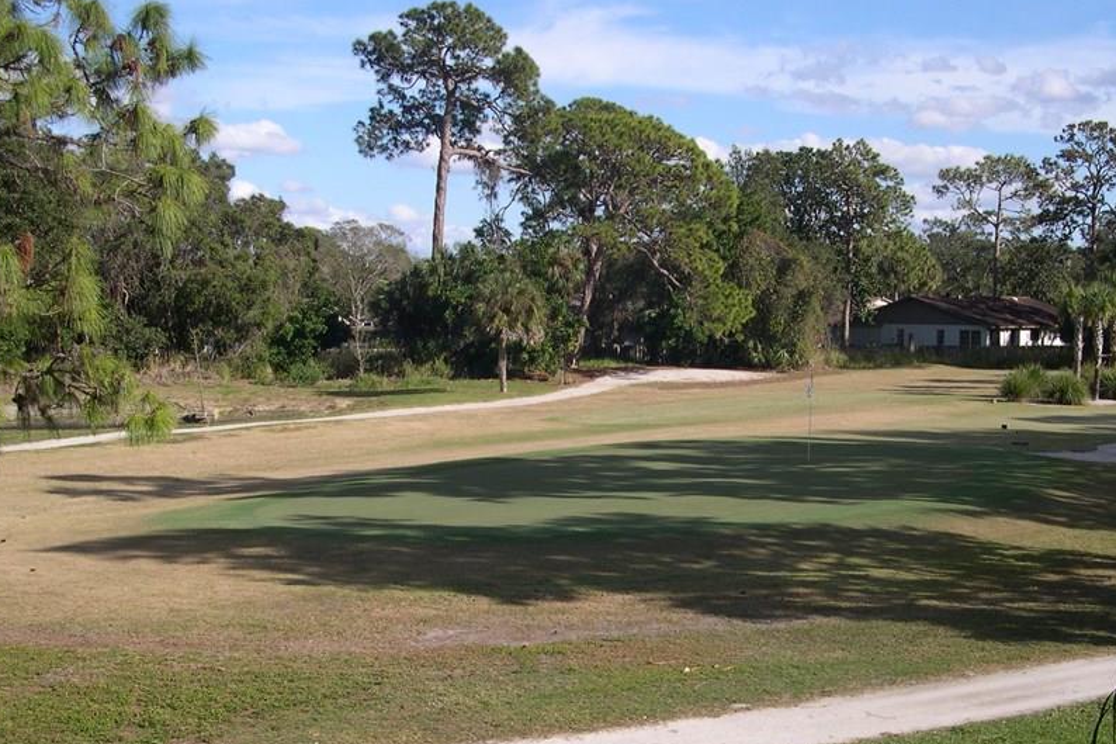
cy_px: 506
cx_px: 613
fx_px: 1581
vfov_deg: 26.3
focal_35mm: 51
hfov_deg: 38.9
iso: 100
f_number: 7.6
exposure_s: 1/172
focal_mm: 8
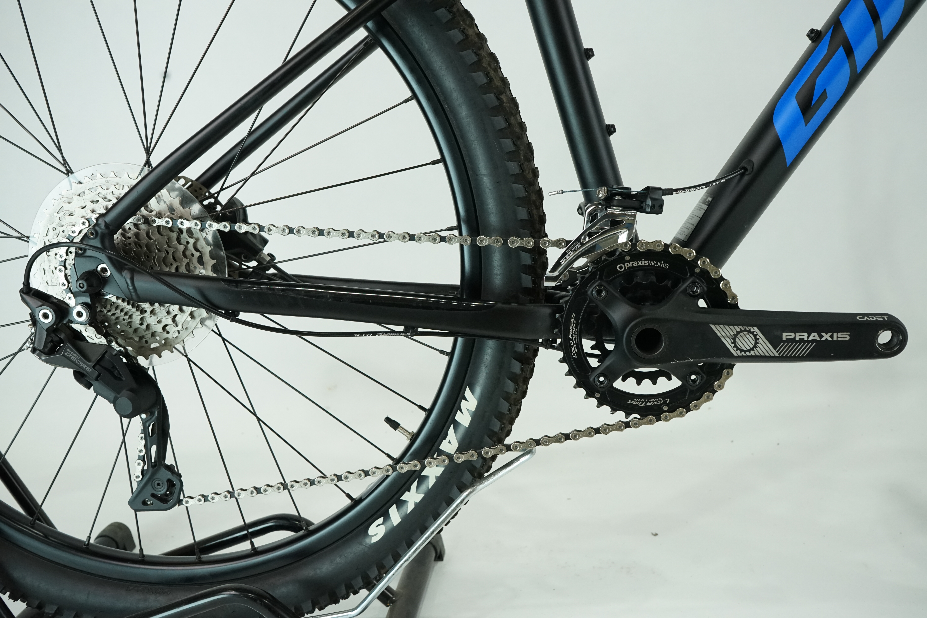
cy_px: 309
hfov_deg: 57.2
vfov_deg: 40.0
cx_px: 464
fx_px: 850
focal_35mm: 33
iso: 2500
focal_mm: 33
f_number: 8
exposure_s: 1/200
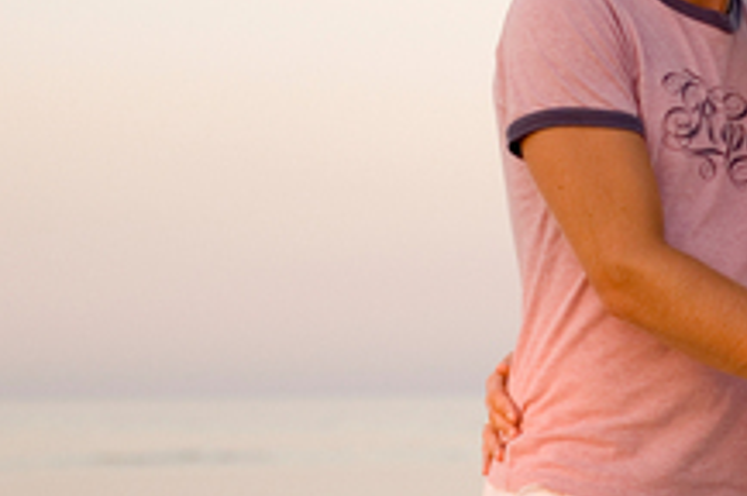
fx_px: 3294
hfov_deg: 12.8
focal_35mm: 159
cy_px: 31
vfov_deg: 8.6
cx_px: 726
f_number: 2.8
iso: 200
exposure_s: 1/640
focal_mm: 50
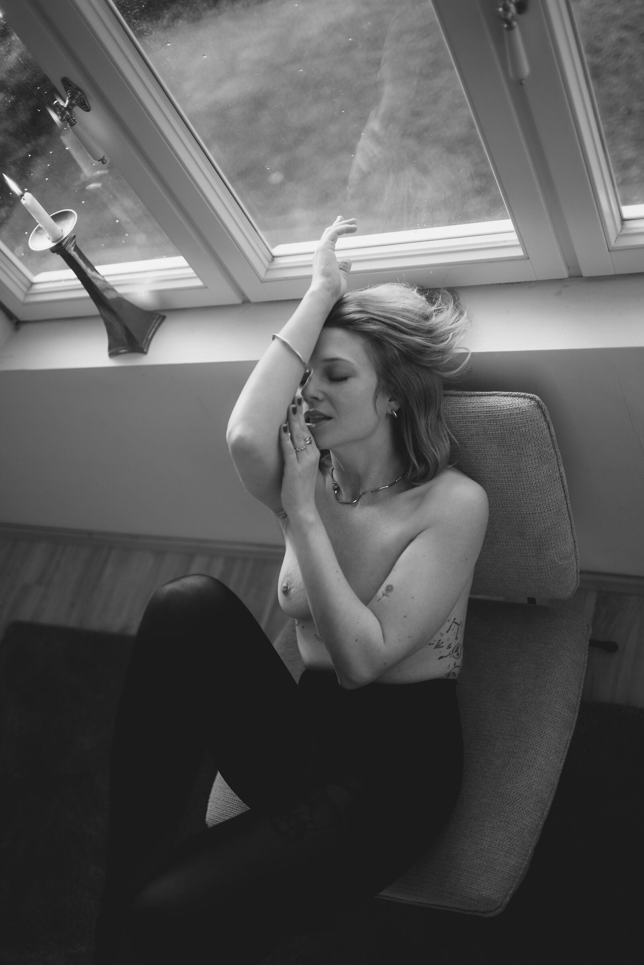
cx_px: 322
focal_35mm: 35
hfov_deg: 37.9
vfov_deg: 54.4
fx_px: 939
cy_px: 482
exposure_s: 1/1250
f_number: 1.4
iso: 160
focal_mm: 35
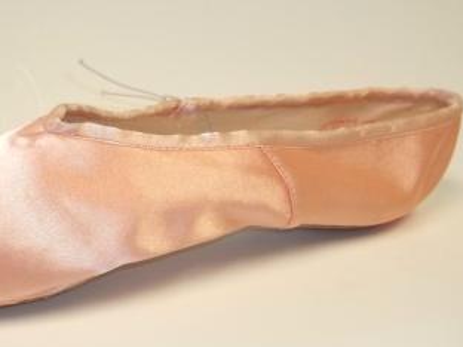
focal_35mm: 66
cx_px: 178
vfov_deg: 22.2
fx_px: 883
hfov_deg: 29.3
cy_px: 224
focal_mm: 8.3
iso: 64
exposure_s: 1/40
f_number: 3.7
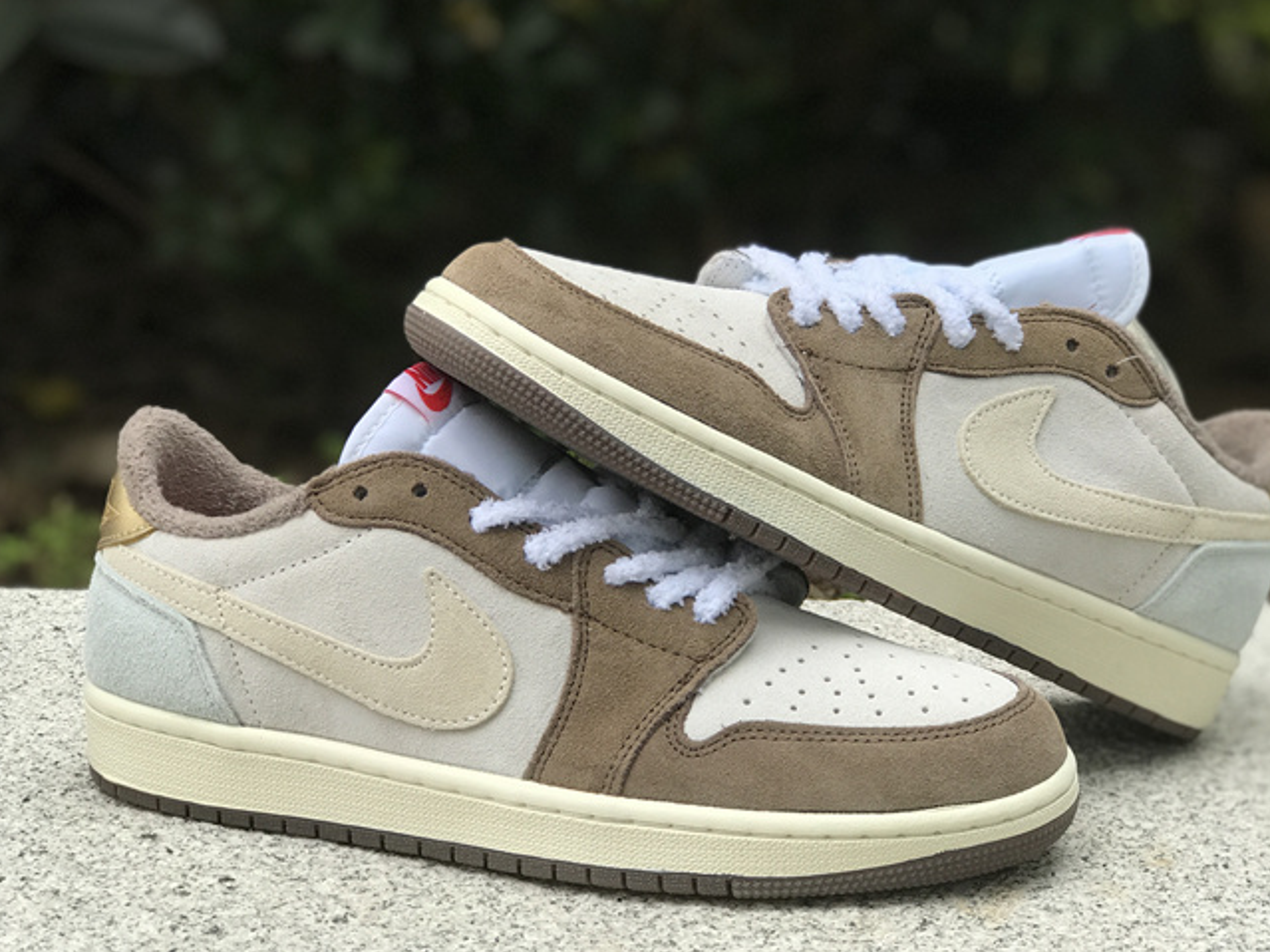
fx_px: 2421
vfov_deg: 22.2
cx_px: 678
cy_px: 452
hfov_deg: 29.4
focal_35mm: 66
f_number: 2.8
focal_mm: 6.6
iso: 32
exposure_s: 1/100
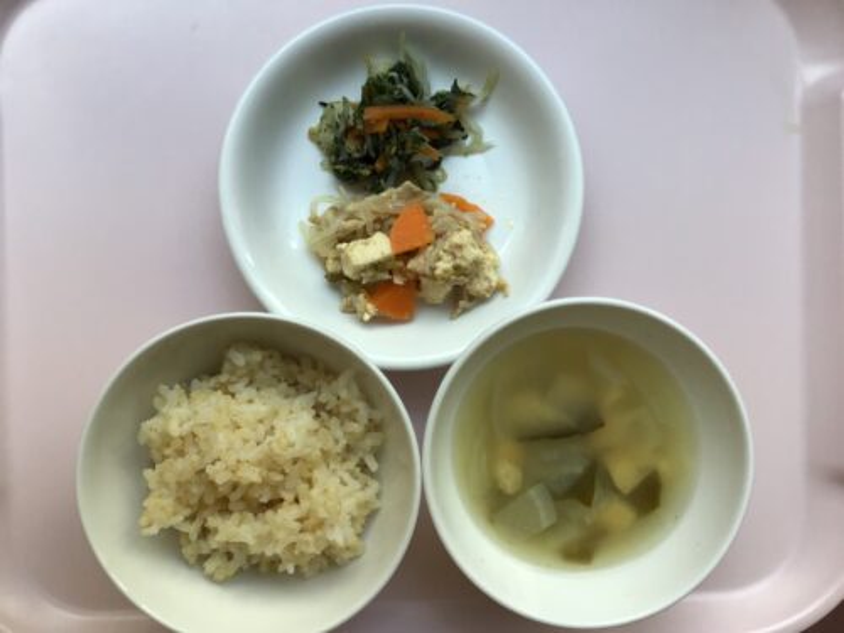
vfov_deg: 45.4
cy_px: 316
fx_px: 756
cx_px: 422
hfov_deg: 58.4
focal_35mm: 31
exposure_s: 1/120
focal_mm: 3.3
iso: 50
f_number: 2.4
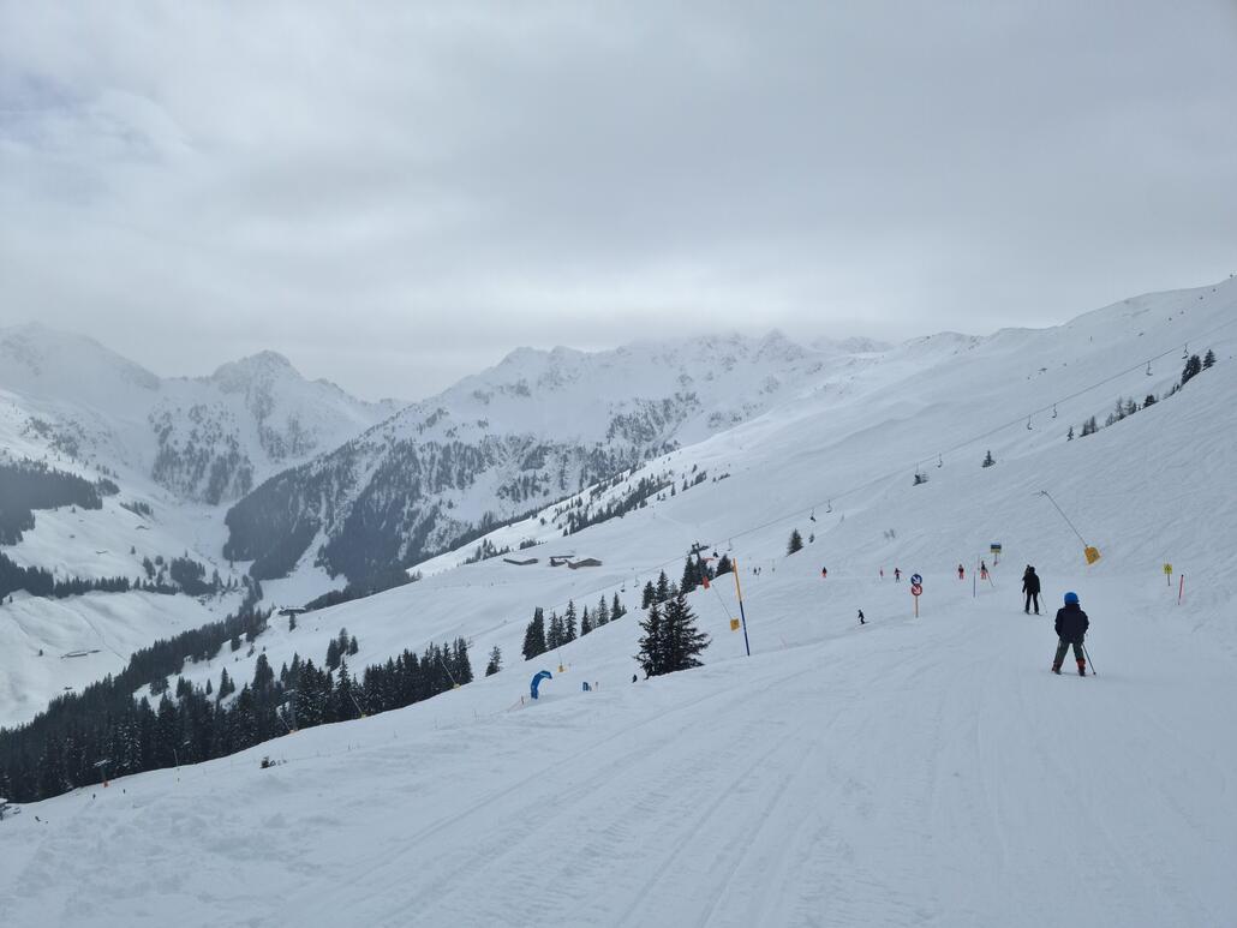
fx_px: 965
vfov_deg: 51.4
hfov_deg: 65.3
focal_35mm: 27
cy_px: 464
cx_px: 618
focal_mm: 5.9
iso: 25
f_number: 2
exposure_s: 1/2160
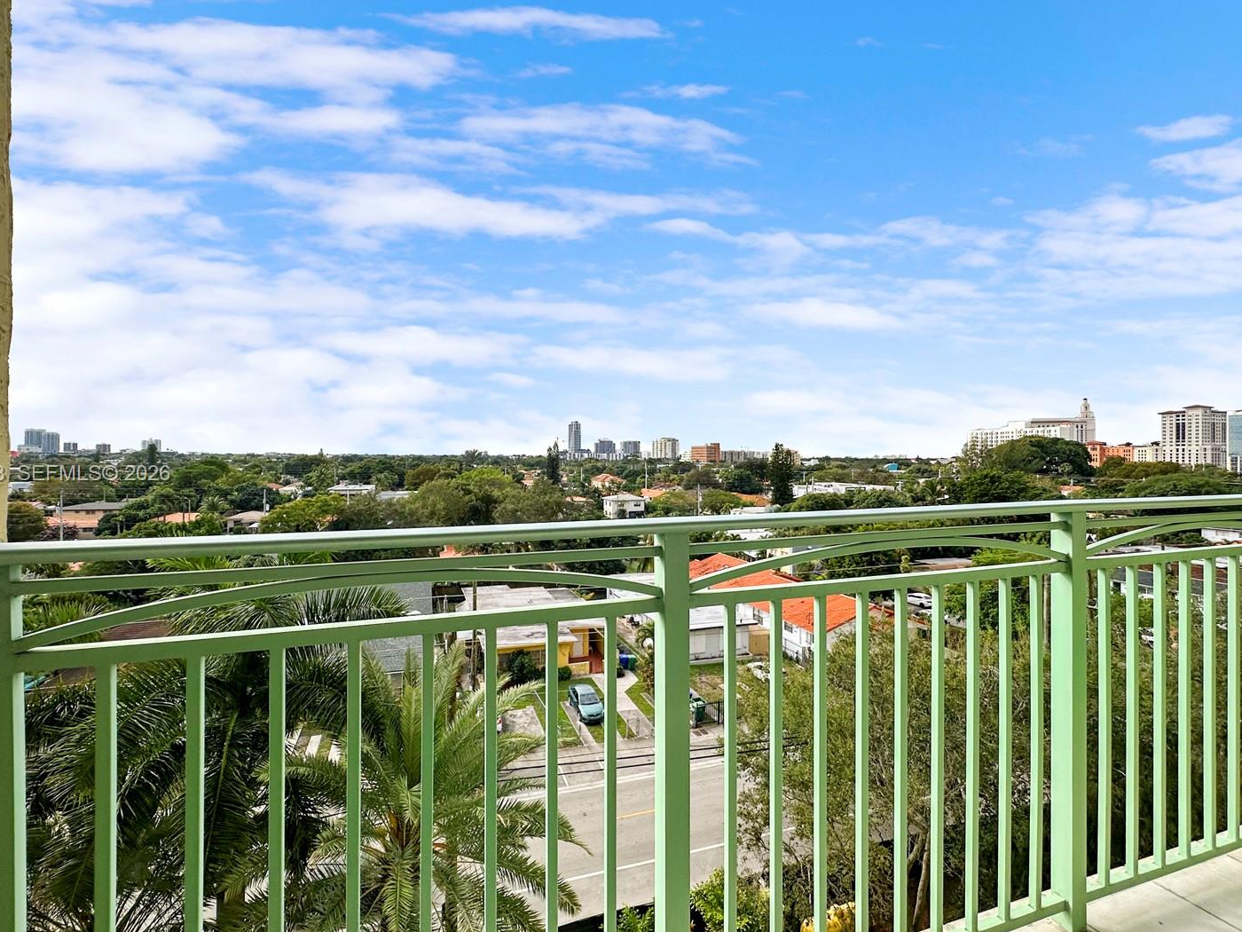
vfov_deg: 78.1
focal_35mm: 16
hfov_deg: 94.5
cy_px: 475
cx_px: 604
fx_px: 574
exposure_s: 1/3900
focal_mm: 2.22
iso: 50
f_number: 2.2
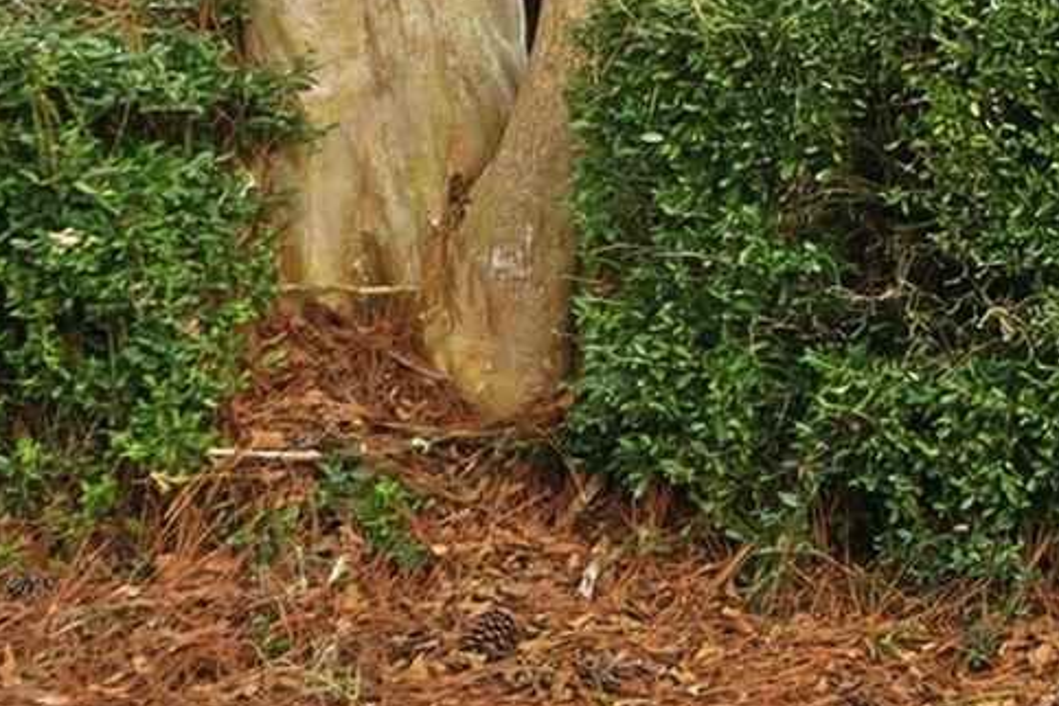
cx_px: 3111
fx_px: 6736
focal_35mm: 229
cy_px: -1140
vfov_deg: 5.7
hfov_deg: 7.8
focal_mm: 24
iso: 50
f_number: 8
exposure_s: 1/10
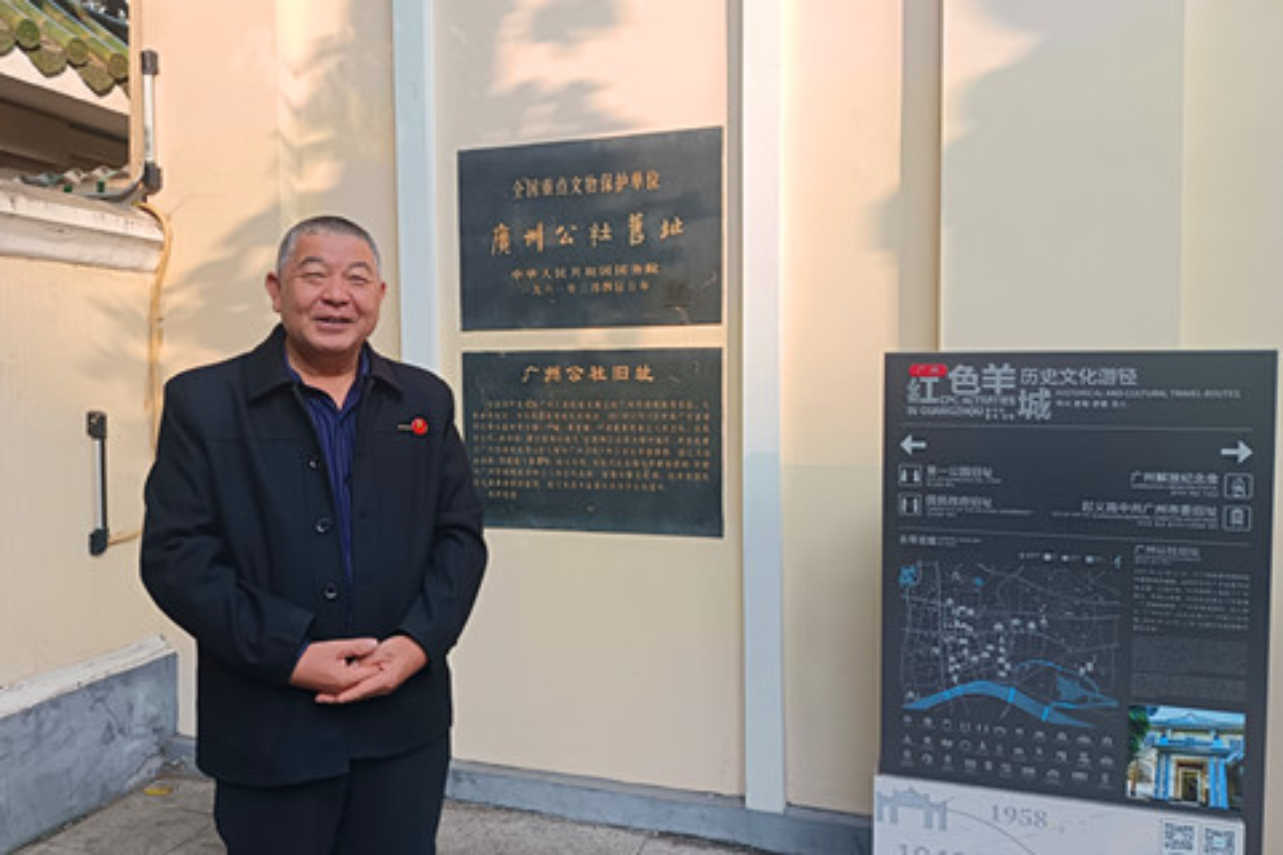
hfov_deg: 69.4
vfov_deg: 49.5
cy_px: 415
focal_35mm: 26
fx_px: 927
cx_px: 617
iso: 102
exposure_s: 1/100
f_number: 1.75
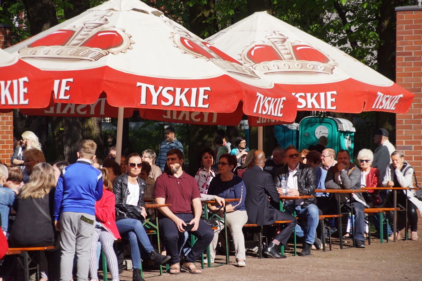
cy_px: 140
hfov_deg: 13.0
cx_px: 211
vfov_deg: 8.7
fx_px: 1846
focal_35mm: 158
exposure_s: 1/250
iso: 100
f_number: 6.3
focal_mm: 105
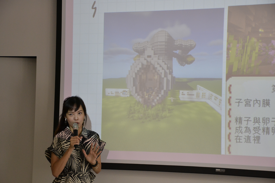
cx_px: 138
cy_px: 92
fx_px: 710
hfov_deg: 21.9
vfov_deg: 14.7
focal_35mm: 93
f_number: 5.3
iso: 1600
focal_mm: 62
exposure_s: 1/400
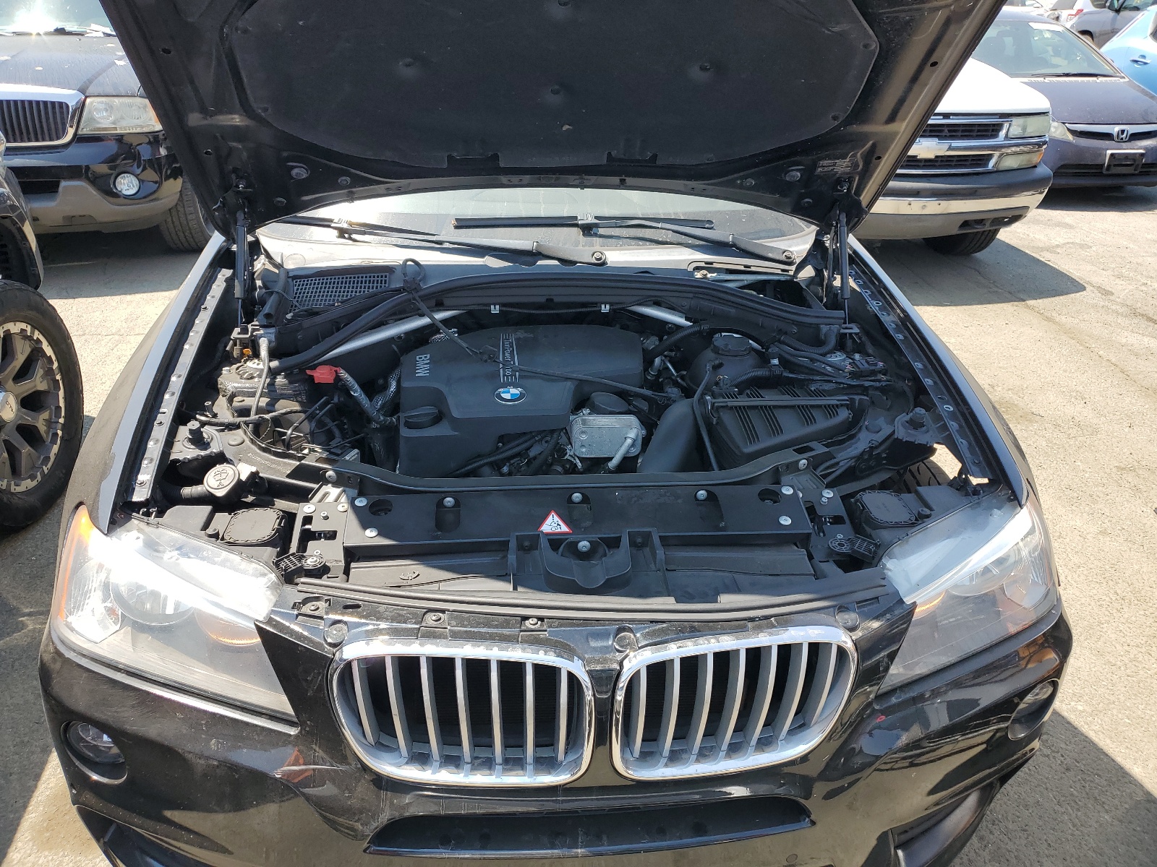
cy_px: 434
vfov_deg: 53.1
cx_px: 578
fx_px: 869
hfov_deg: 67.3
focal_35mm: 26
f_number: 1.5
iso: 50
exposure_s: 1/1000
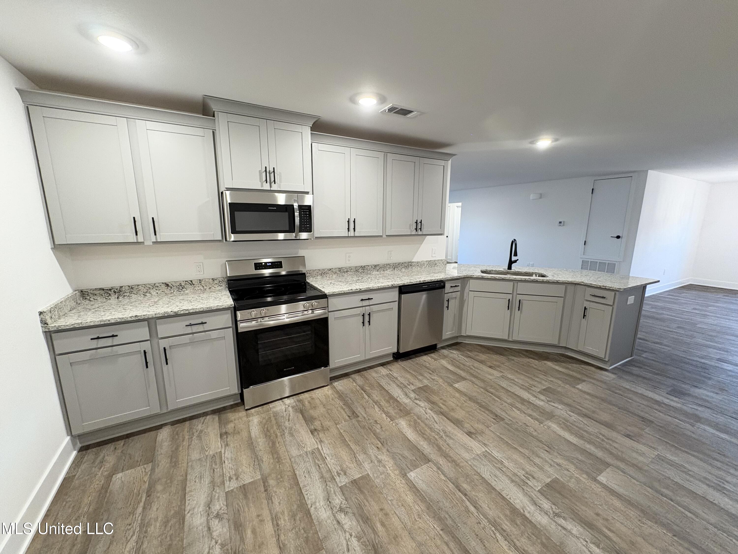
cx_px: 369
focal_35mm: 14
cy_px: 277
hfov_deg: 102.1
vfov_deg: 85.7
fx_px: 298
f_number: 2.2
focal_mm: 2.22
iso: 320
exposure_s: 1/60
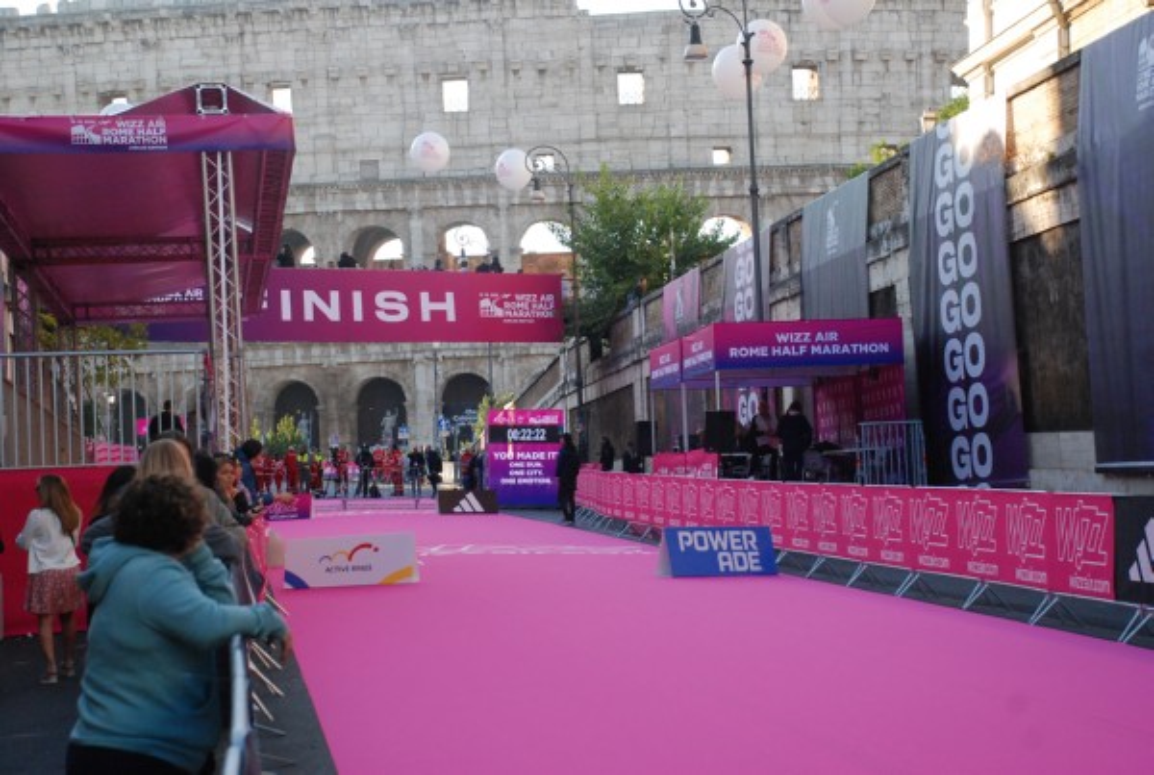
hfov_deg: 26.9
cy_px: 388
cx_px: 577
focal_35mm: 75
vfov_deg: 18.3
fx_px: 2410
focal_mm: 50
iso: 1000
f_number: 5
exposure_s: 1/640
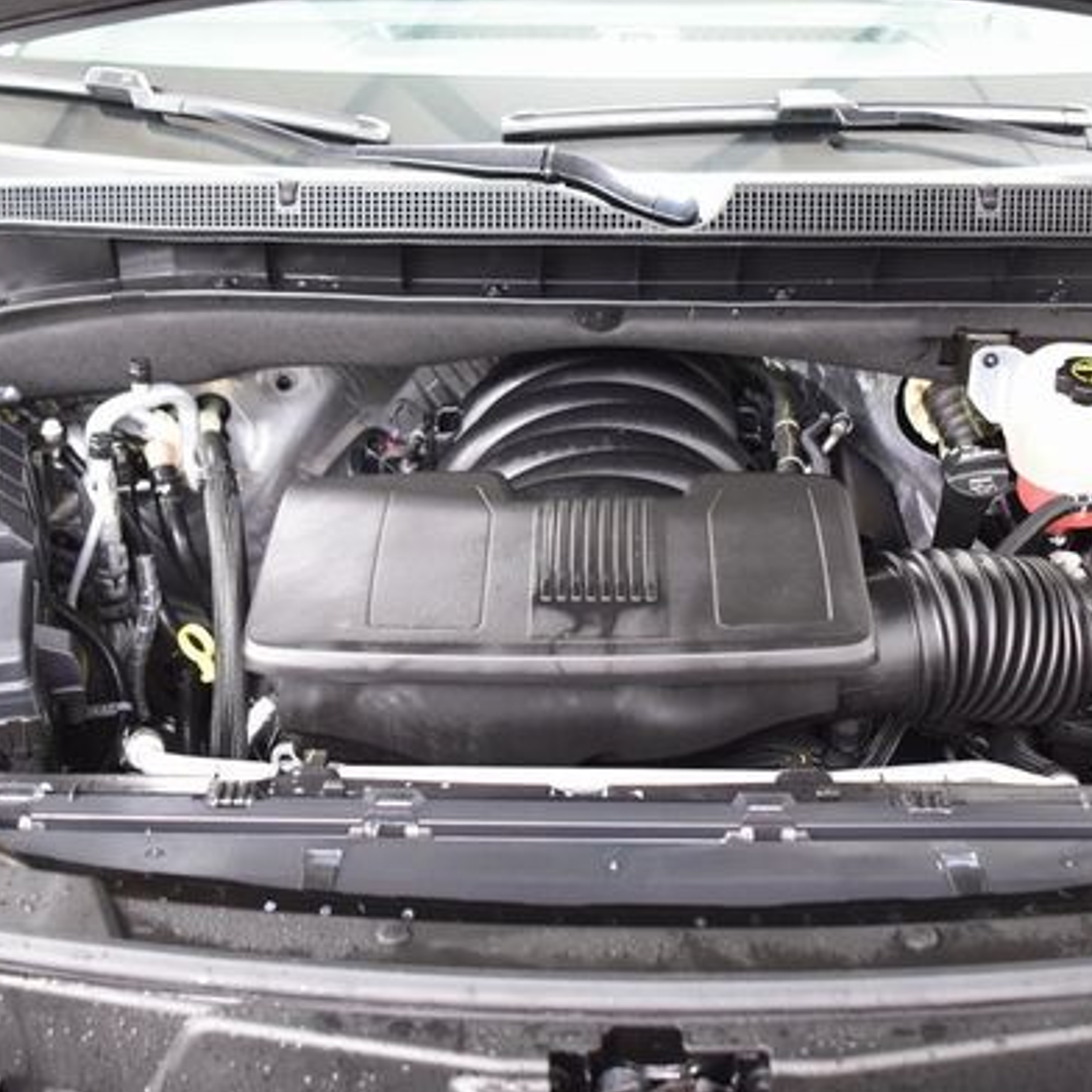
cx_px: 591
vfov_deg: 34.0
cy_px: 528
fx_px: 1785
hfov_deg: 34.0
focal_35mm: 50
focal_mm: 24
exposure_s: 1/13
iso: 1600
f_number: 2.8
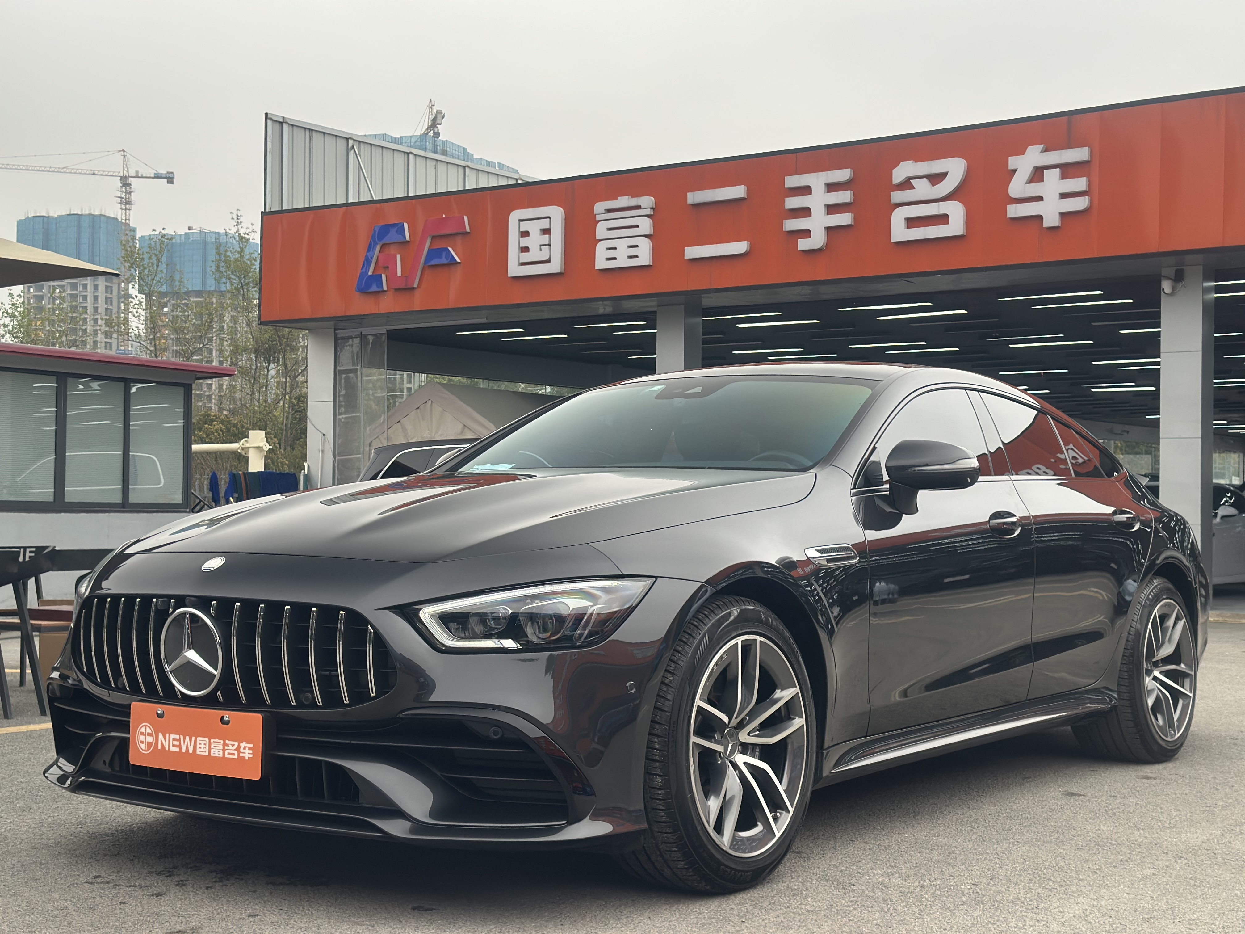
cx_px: 622
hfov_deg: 39.7
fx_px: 1726
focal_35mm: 48
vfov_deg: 30.3
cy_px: 467
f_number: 1.78
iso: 80
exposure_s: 1/299
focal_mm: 6.86
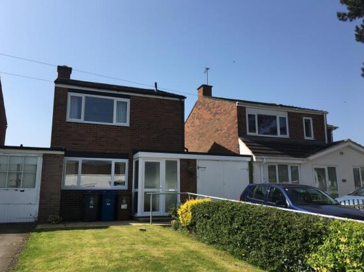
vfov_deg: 46.7
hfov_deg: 60.0
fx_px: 315
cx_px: 180
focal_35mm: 30
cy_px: 137
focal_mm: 4.15
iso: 25
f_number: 2.2
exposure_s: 1/1570
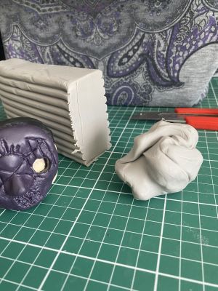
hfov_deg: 53.1
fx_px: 218
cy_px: 146
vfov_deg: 67.3
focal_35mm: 26
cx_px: 109
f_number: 1.8
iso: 160
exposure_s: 1/60
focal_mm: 4.25
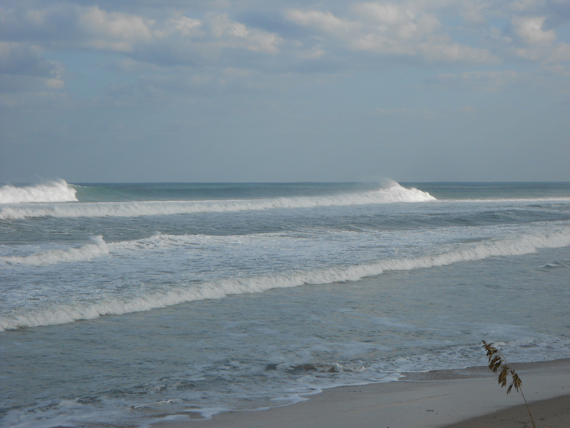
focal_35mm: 86
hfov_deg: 22.8
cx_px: 285
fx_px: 1416
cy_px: 214
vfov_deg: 17.2
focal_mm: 15.4
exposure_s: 1/500
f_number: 6.3
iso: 80
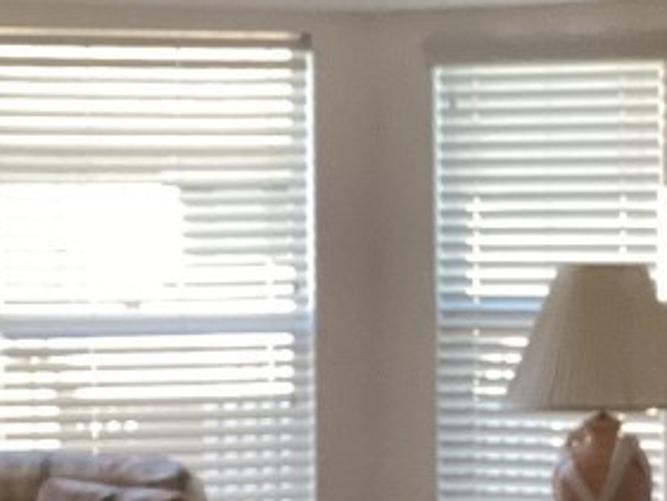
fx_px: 2178
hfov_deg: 17.3
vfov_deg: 13.1
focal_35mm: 113
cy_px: 370
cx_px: 522
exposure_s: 1/60
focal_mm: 3.3
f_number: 2.4
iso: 125
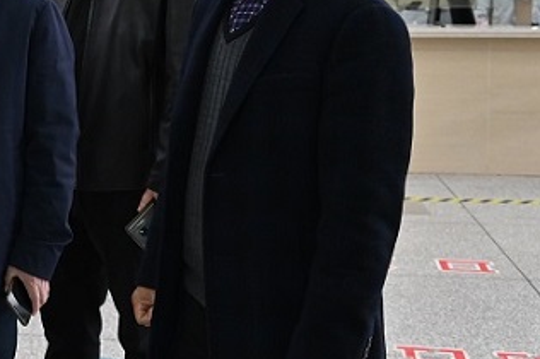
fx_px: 1289
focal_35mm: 86
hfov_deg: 22.4
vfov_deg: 15.7
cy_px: 47
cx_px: -53
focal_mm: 34
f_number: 4.8
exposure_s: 1/125
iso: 2500
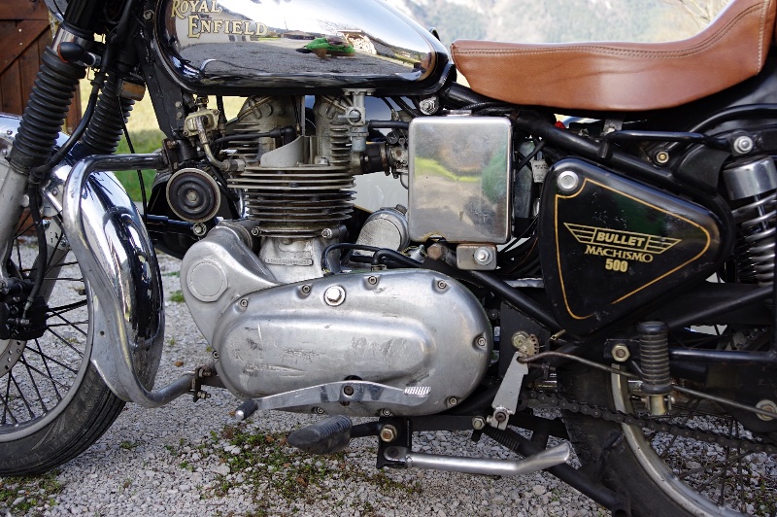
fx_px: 841
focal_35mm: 39
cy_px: 258
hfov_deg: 49.6
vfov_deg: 34.2
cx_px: 388
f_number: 4
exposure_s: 1/500
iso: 400
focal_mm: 26
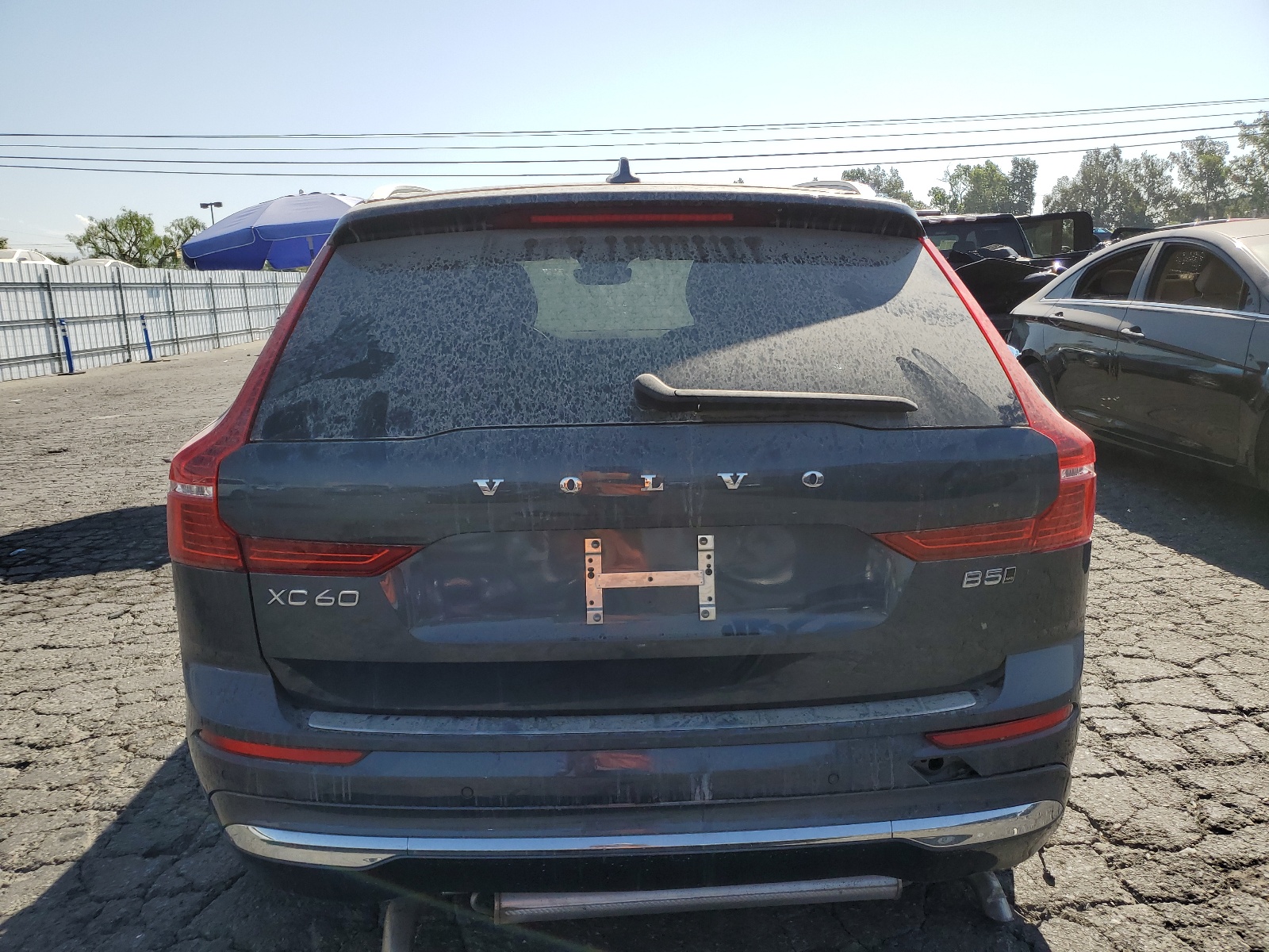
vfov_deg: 53.1
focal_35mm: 26
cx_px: 634
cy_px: 476
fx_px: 953
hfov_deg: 67.3
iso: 50
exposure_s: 1/3333
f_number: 1.5
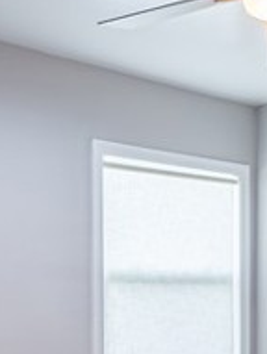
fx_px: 738
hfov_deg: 18.6
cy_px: 309
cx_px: 375
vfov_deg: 26.2
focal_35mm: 72
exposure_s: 1/1250
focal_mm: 14
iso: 800
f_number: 4.5
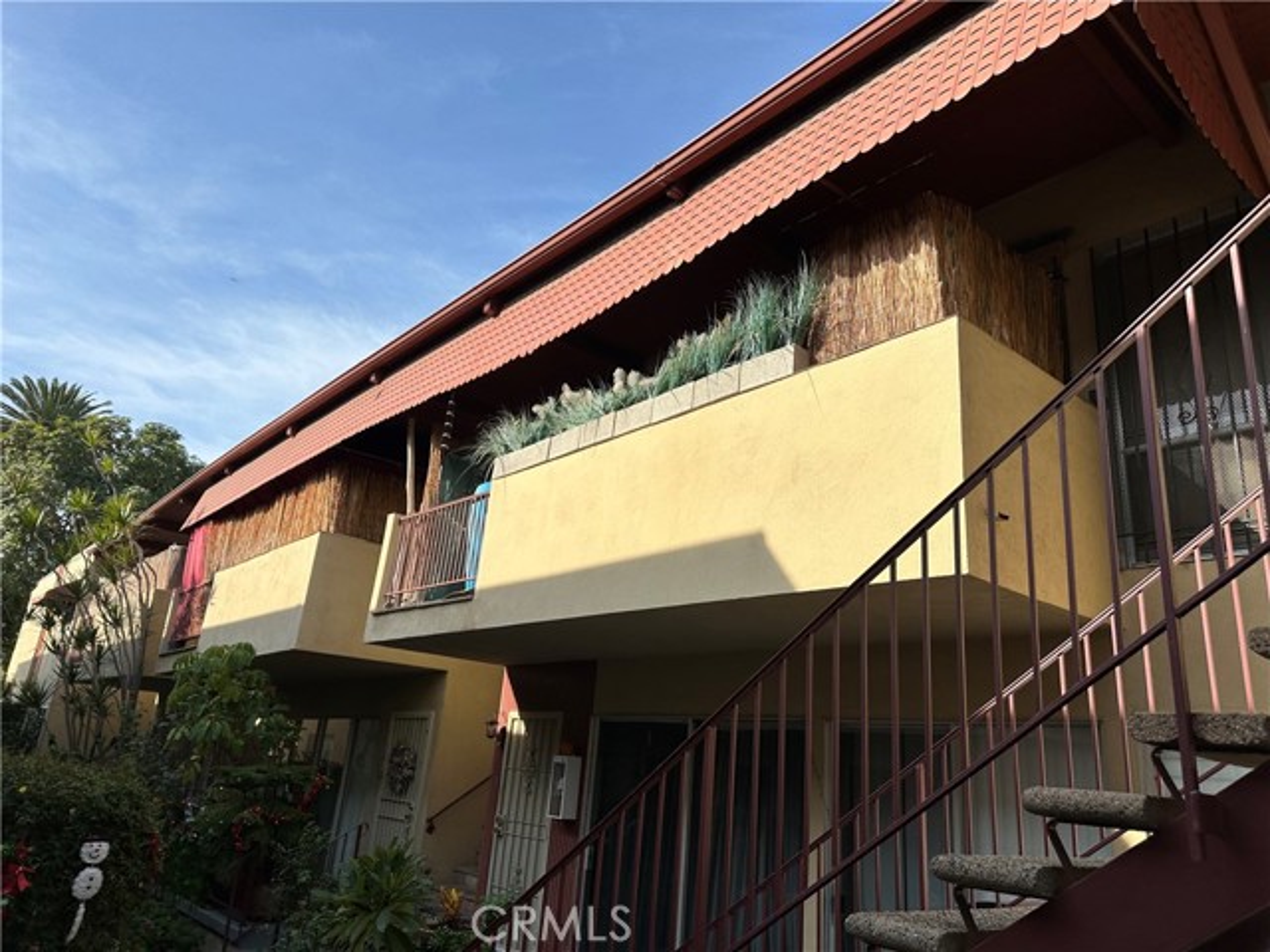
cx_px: 635
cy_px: 476
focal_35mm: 24
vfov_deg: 56.8
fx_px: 881
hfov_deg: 71.6
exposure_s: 1/4184
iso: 80
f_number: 1.78
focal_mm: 6.86
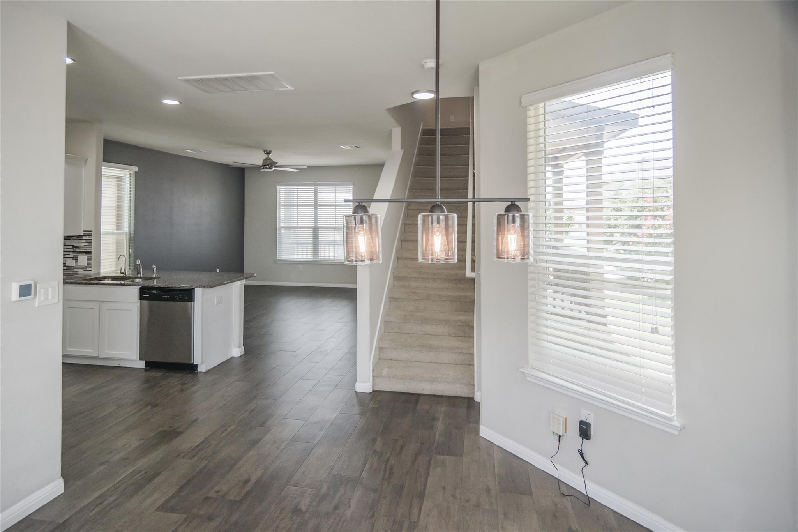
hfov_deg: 90.0
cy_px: 266
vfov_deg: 67.4
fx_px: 399
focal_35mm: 18
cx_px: 399
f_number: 4
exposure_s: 1/250
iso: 400
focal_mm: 12
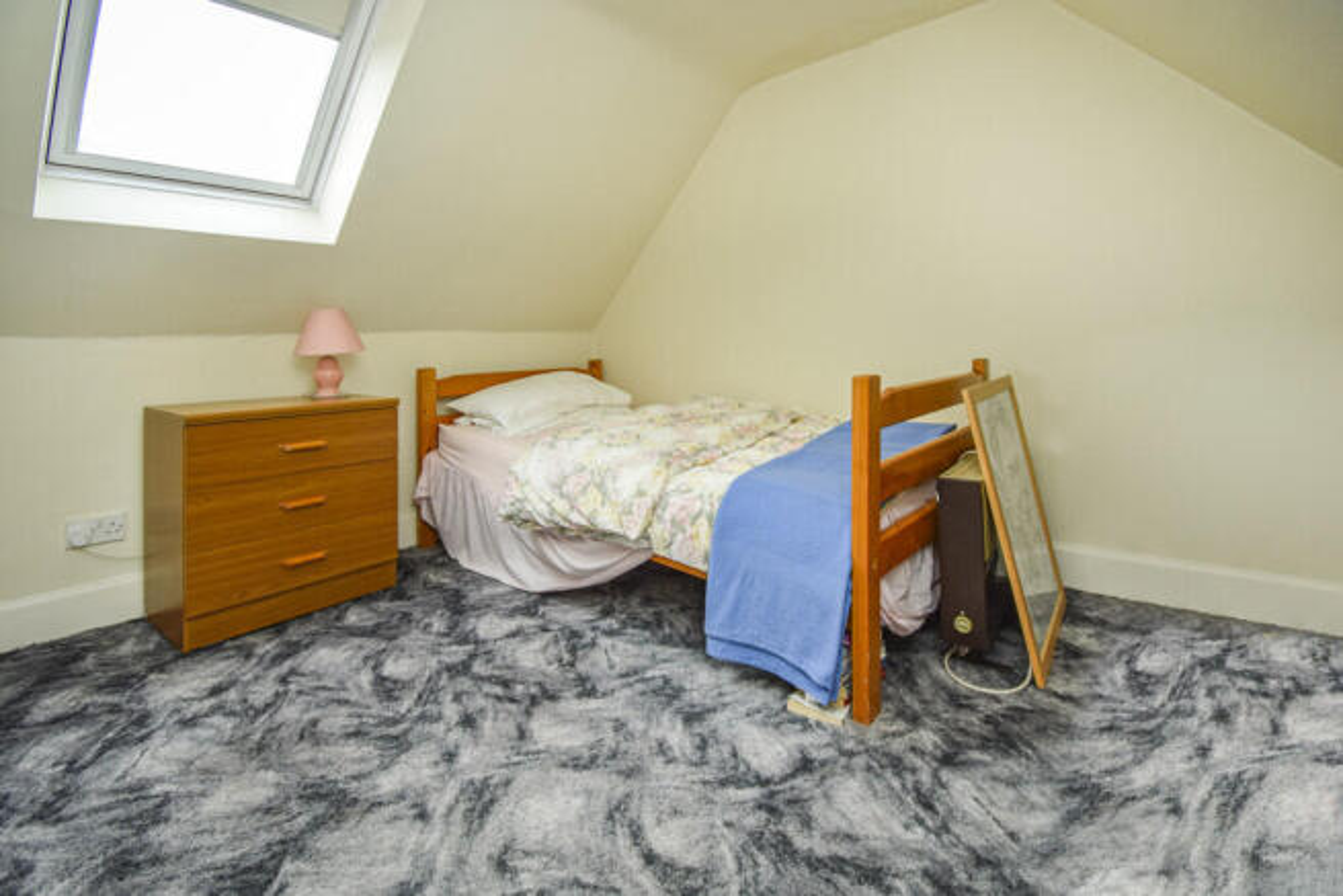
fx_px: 560
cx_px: 672
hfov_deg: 100.4
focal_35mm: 15
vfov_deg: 77.4
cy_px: 448
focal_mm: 10
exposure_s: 1/100
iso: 800
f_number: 5
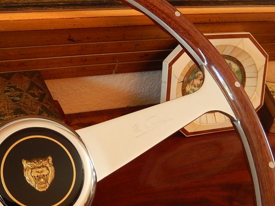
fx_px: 405
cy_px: 87
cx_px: 89
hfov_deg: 37.0
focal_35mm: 51
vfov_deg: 28.5
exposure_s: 1/10
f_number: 4
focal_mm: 6.5
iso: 400
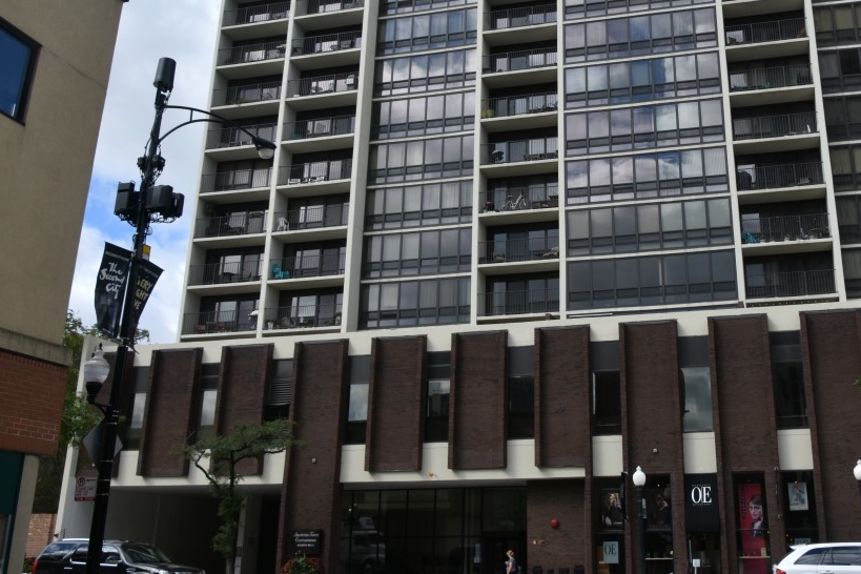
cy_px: 203
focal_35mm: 38
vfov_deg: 34.8
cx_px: 567
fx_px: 909
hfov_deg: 49.9
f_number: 8
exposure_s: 1/500
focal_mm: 18
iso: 250
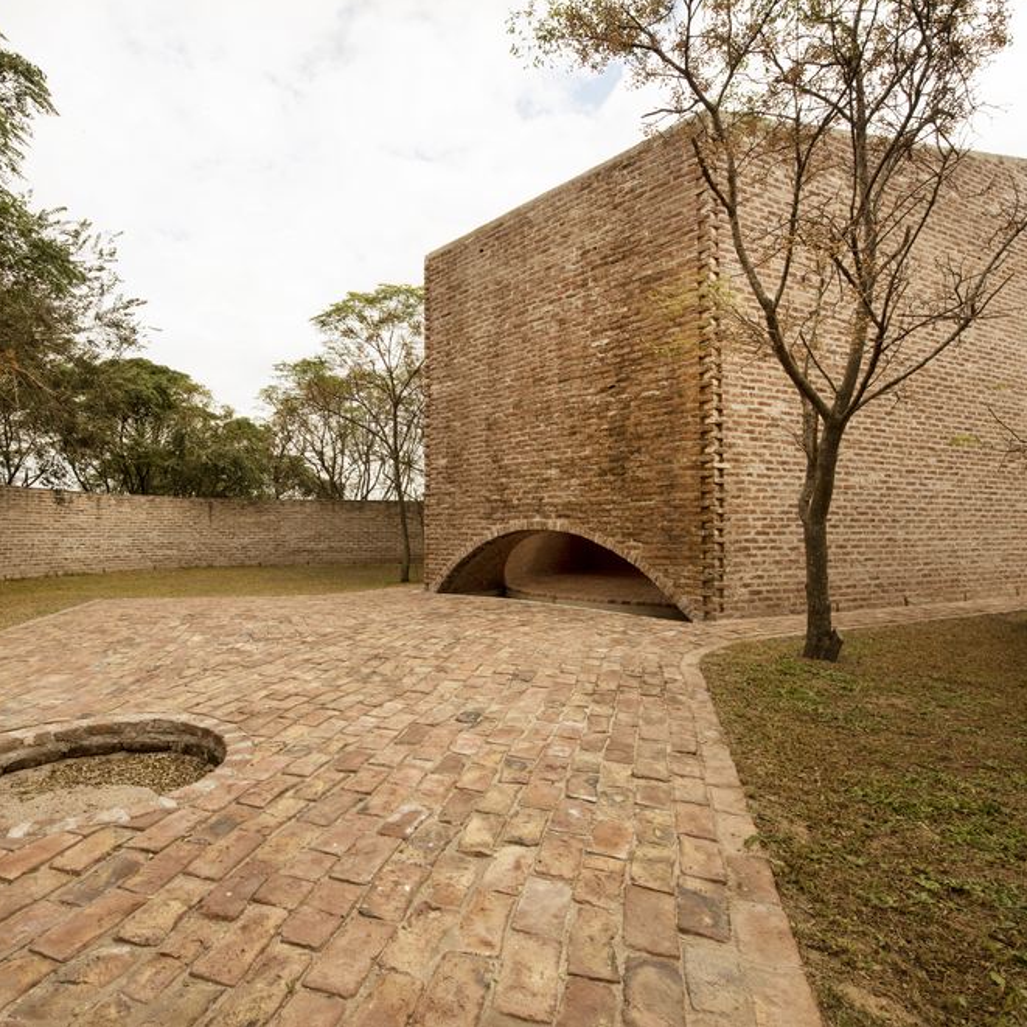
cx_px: 415
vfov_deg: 80.7
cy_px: 510
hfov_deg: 79.8
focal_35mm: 18
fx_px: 604
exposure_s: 1/320
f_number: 11
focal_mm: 14
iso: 400
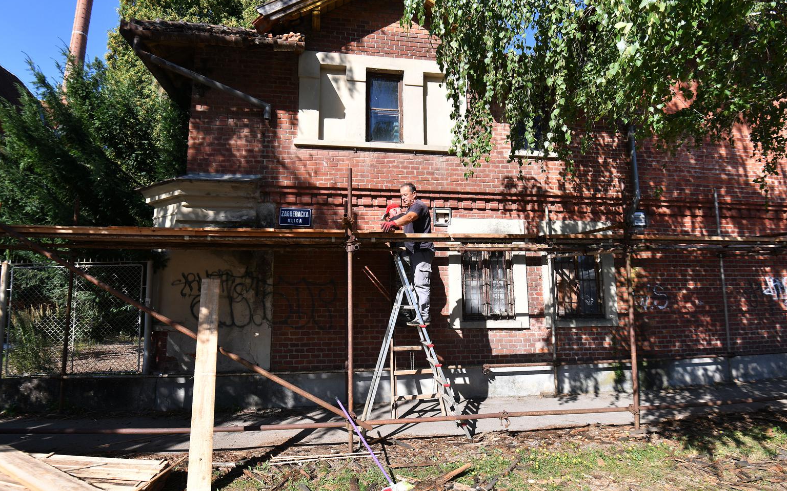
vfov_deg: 67.9
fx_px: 365
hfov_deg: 94.3
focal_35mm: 17
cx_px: 405
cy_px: 226
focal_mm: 16
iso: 200
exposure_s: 1/800
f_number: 5
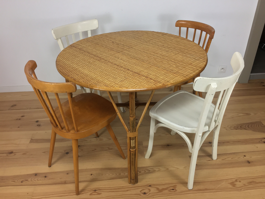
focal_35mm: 29
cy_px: 100
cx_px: 132
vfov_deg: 48.2
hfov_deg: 61.7
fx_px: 222
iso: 50
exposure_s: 1/33
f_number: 2.2
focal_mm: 4.15
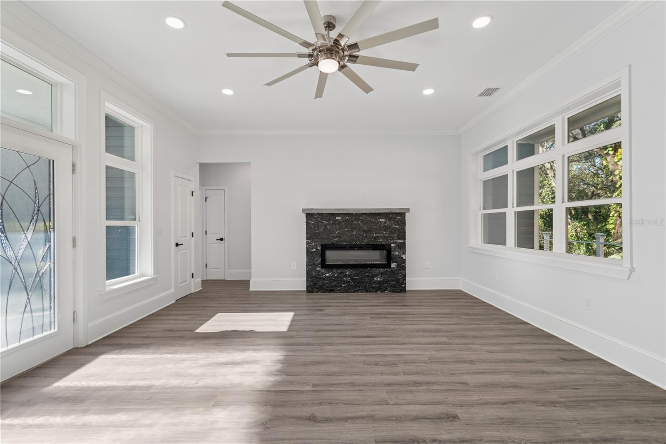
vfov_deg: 77.3
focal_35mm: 15
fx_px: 277
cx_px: 333
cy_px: 222
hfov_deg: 100.4
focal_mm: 10
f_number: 8
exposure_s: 1/20
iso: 200
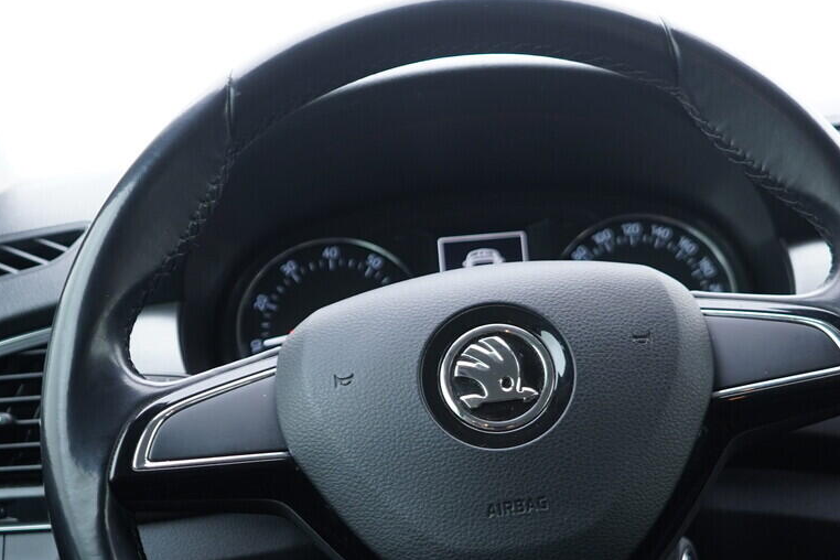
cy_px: 421
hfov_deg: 29.5
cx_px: 559
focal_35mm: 68
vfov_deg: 19.9
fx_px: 1587
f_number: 2.8
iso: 250
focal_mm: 24
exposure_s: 1/40
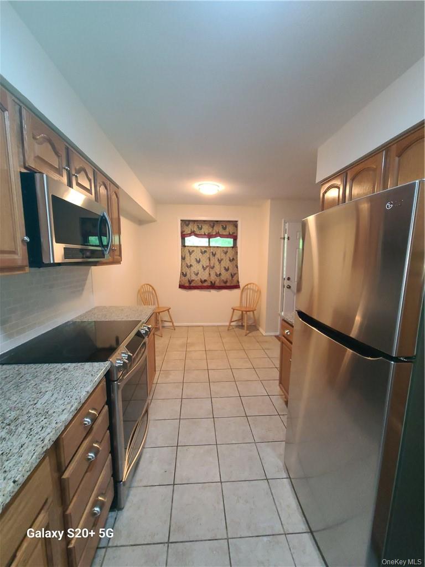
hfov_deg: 89.9
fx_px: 213
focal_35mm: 13
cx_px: 212
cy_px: 284
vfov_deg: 106.2
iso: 400
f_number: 2.2
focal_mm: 2.2
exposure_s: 1/60
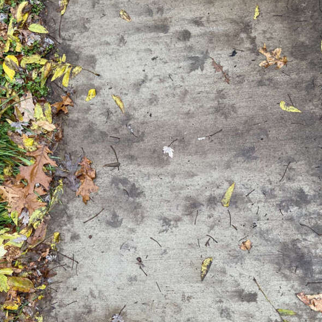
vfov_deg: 52.2
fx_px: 326
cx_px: 160
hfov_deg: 52.5
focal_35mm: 31
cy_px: 194
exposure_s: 1/116
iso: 125
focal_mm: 4.25
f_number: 1.8
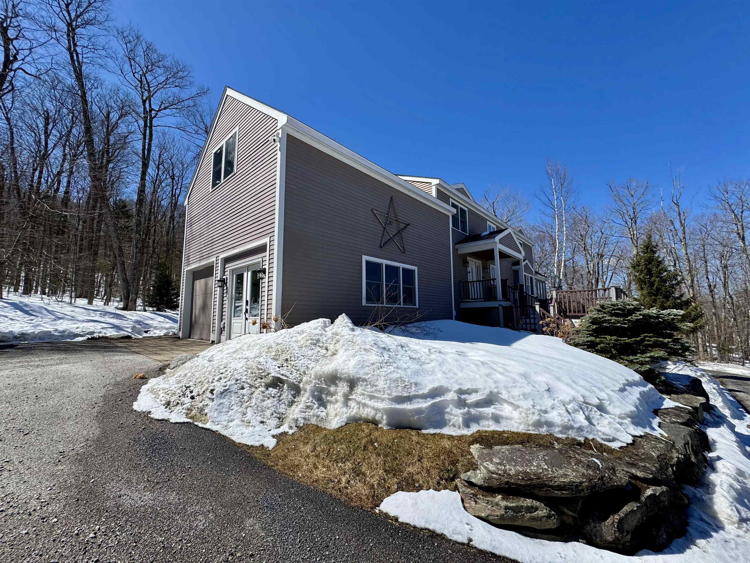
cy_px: 282
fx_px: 303
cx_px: 375
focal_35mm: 14
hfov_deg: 102.1
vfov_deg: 85.7
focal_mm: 2.22
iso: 50
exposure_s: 1/4132
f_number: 2.2
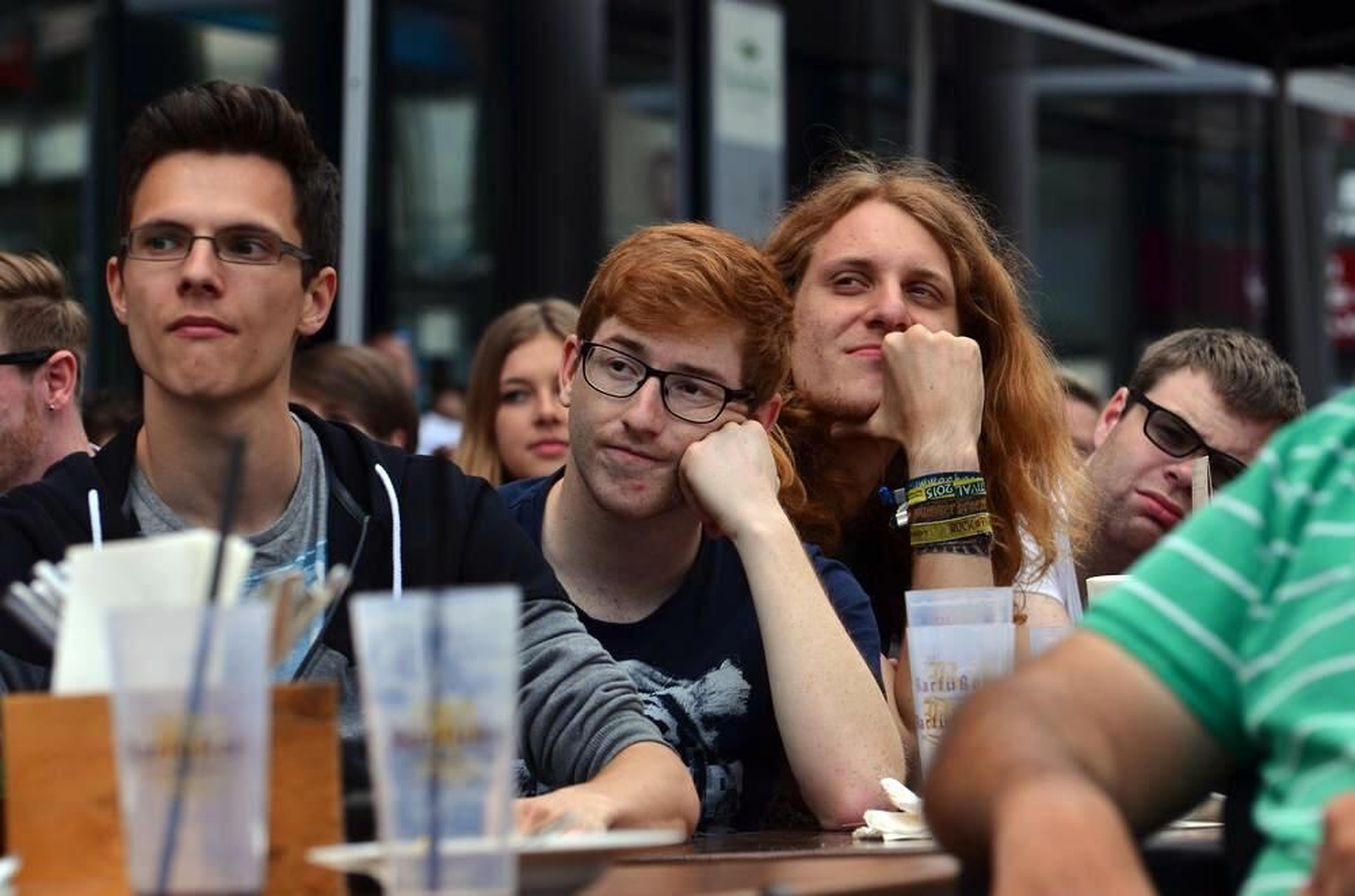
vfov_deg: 7.9
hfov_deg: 11.8
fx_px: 6535
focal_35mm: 174
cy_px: 448
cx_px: 678
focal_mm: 116
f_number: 5.6
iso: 200
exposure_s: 1/400
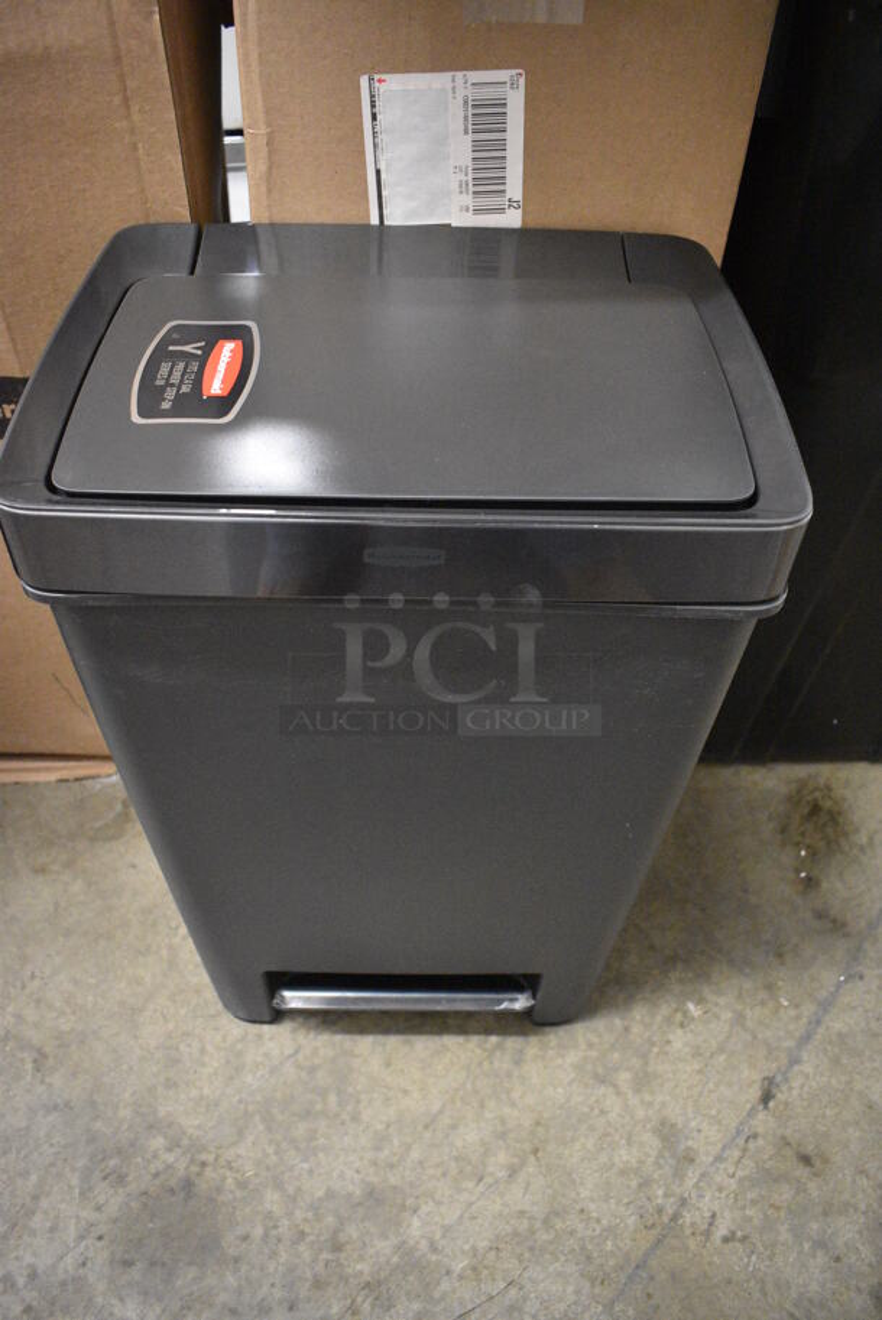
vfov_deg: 67.3
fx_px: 991
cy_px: 660
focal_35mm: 27
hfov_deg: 48.0
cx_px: 441
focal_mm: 18
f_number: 3.5
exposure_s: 1/125
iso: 6400
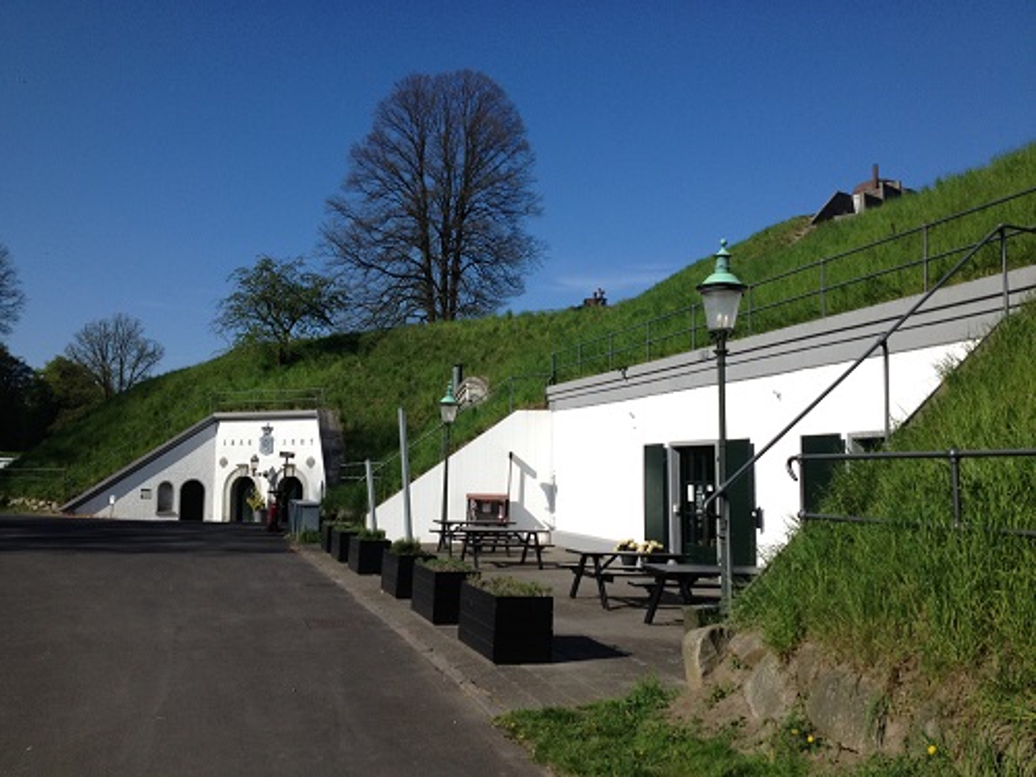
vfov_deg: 40.7
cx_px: 518
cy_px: 388
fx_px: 1047
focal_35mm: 35
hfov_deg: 52.6
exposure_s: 1/2513
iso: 50
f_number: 2.4
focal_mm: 4.28
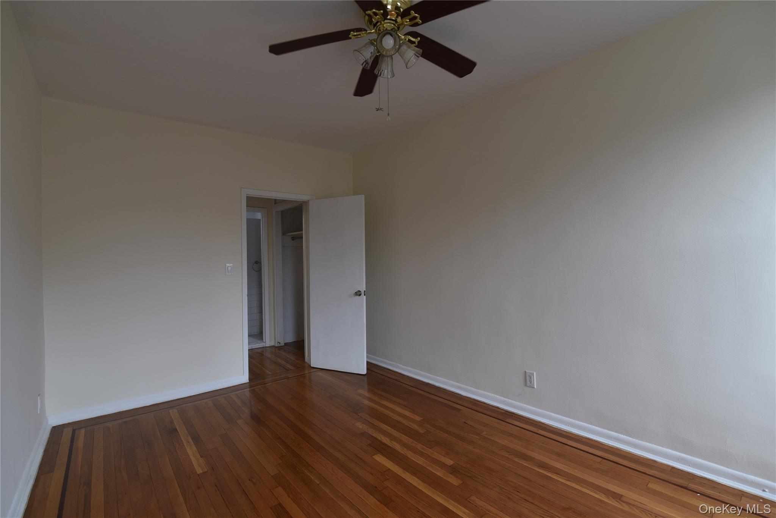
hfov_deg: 96.7
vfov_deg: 73.8
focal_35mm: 16
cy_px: 259
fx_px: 345
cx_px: 388
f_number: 4
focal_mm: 16
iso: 400
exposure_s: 1/60
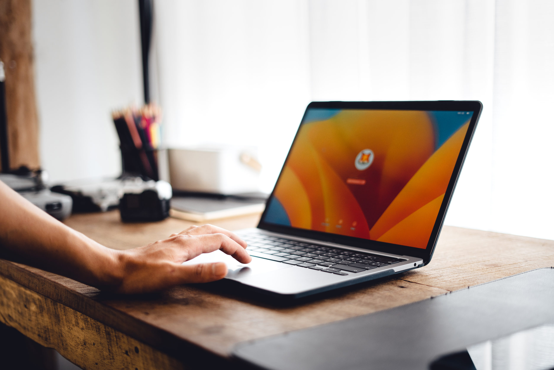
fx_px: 769
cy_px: 185
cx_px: 277
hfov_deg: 39.6
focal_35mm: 50
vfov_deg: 27.0
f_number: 1.8
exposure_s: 1/125
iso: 500
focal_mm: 50
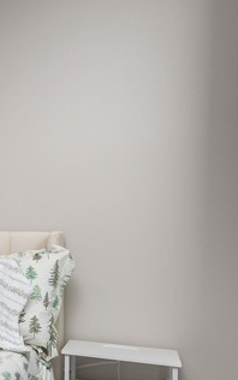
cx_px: -207
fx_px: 508
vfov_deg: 40.7
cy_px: 240
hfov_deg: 19.0
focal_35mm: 49
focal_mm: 14
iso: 200
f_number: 9
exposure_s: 1/60
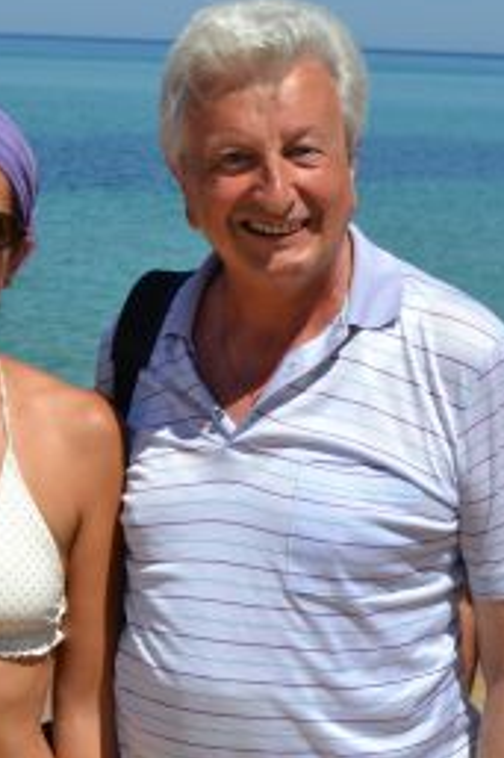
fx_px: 2208
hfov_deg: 13.0
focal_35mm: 105
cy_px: 386
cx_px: 112
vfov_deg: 19.5
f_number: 7.1
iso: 400
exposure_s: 1/2000
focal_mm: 40
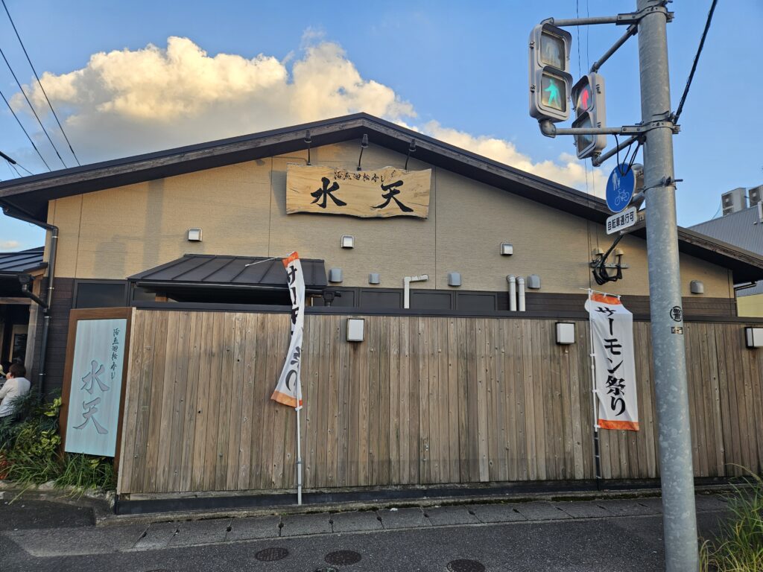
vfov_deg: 58.9
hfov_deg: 73.9
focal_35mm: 23
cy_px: 286
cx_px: 382
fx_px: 507
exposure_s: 1/242
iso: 25
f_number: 1.8
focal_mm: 5.4
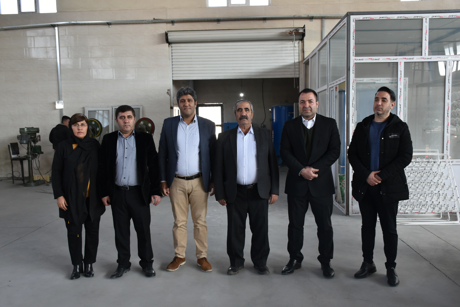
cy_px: 154
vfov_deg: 40.0
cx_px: 230
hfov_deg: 57.2
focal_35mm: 33
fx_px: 422
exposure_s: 1/80
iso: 400
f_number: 5
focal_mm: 22
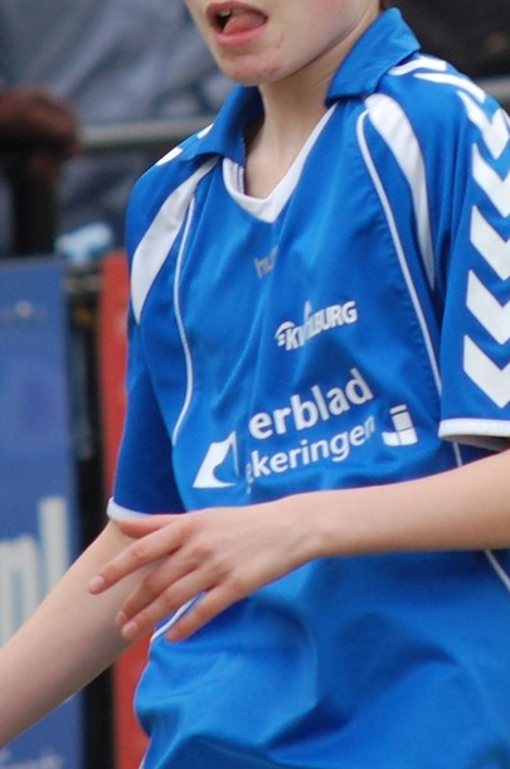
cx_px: 242
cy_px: 187
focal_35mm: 504
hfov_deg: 2.7
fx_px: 10740
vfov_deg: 4.1
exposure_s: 1/500
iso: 400
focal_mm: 200
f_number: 5.6
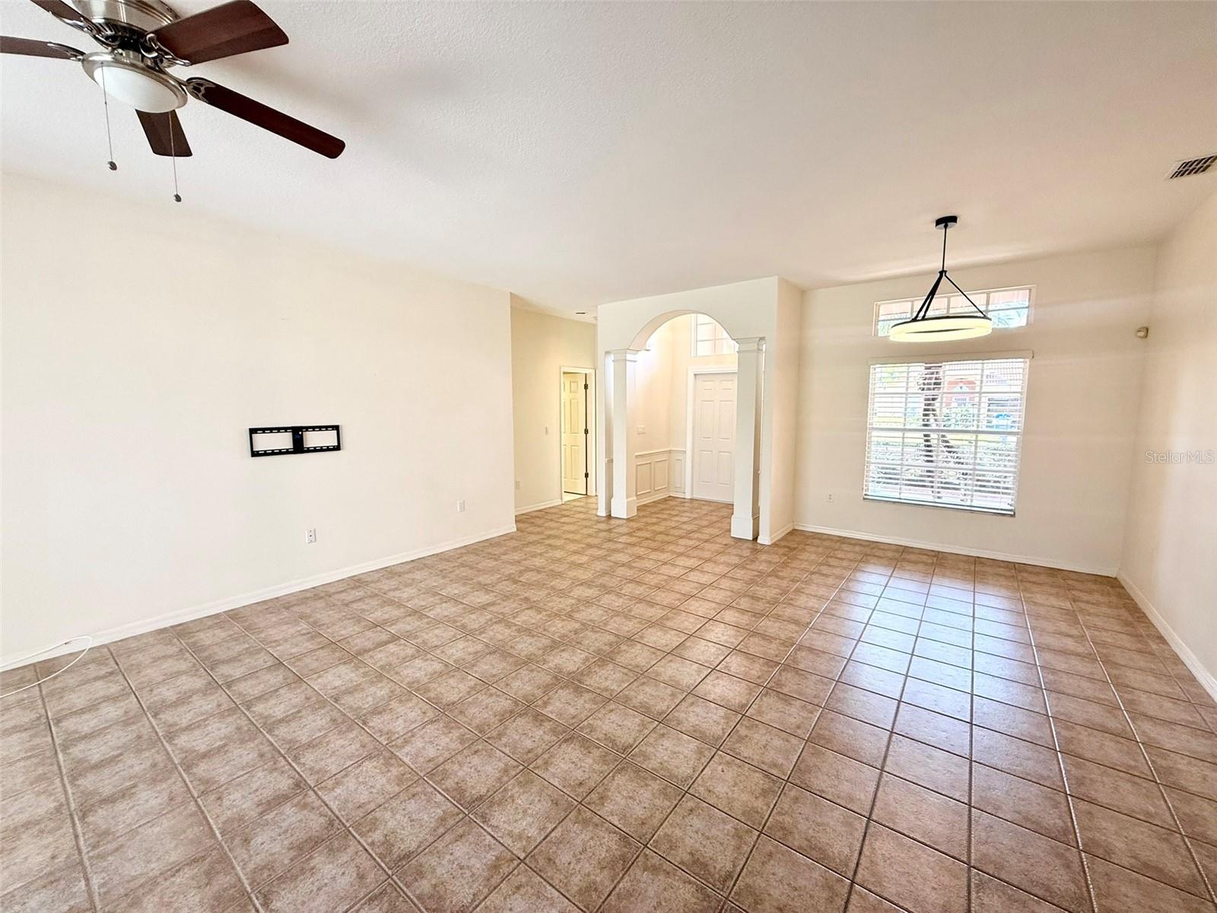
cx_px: 608
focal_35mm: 14
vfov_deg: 85.7
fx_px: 492
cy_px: 456
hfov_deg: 102.1
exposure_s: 1/120
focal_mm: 2.22
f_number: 2.2
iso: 125
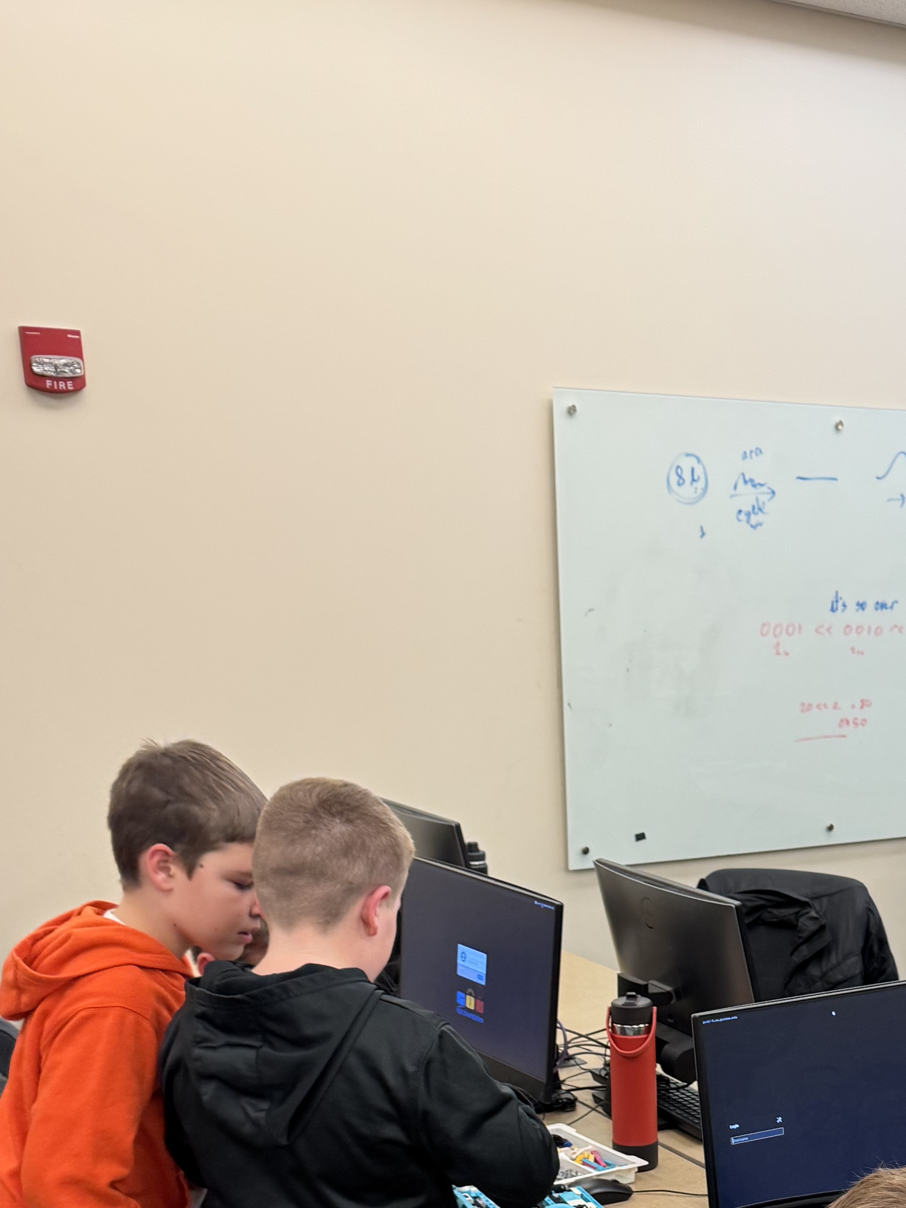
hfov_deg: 28.9
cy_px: 1175
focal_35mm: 49
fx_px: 1710
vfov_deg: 35.6
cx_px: 741
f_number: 1.78
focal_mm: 6.76
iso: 200
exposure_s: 1/60
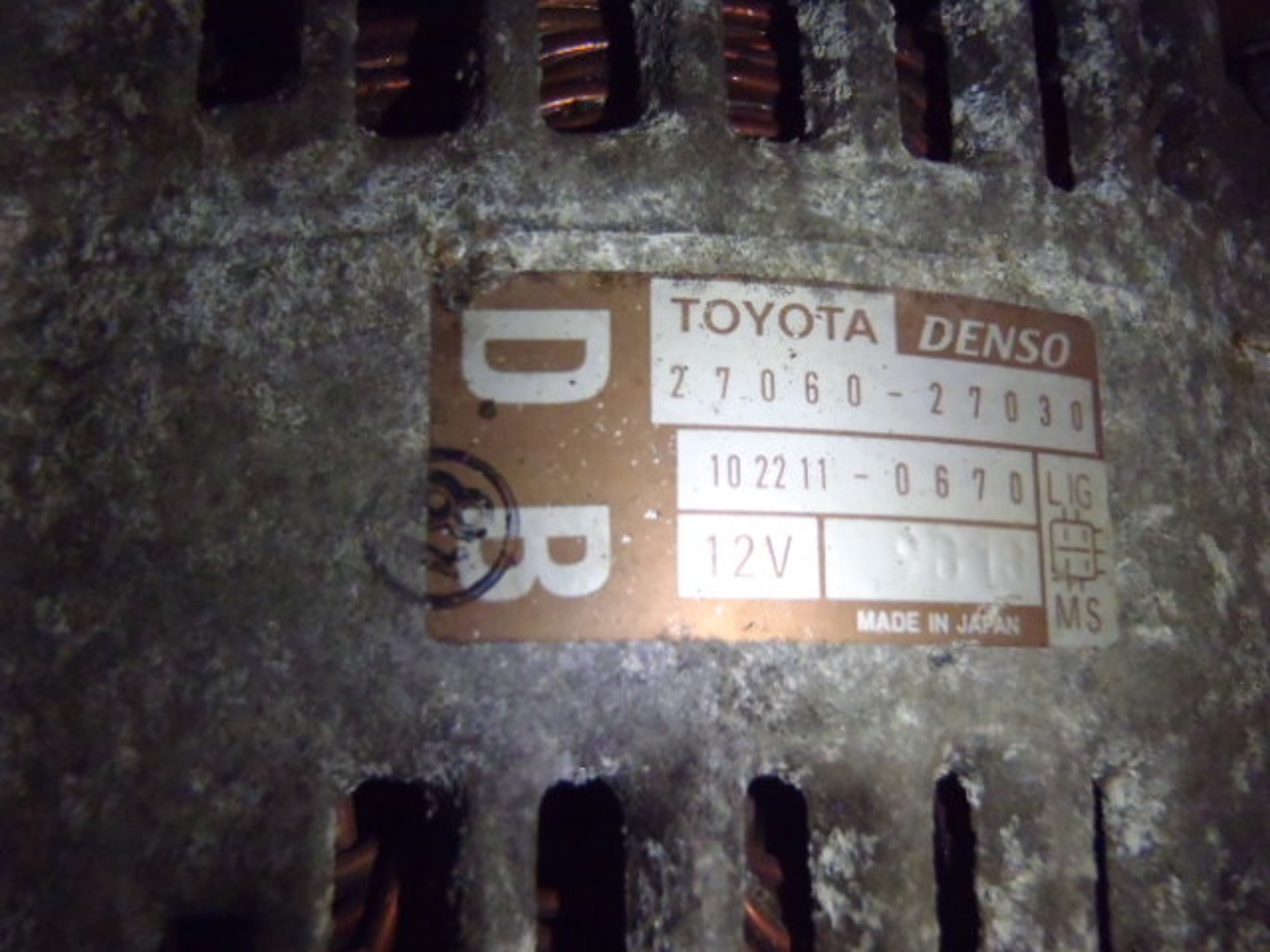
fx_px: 1357
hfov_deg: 50.1
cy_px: 476
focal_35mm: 37
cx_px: 635
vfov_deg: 38.7
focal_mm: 6.64
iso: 800
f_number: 4.7
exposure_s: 1/60
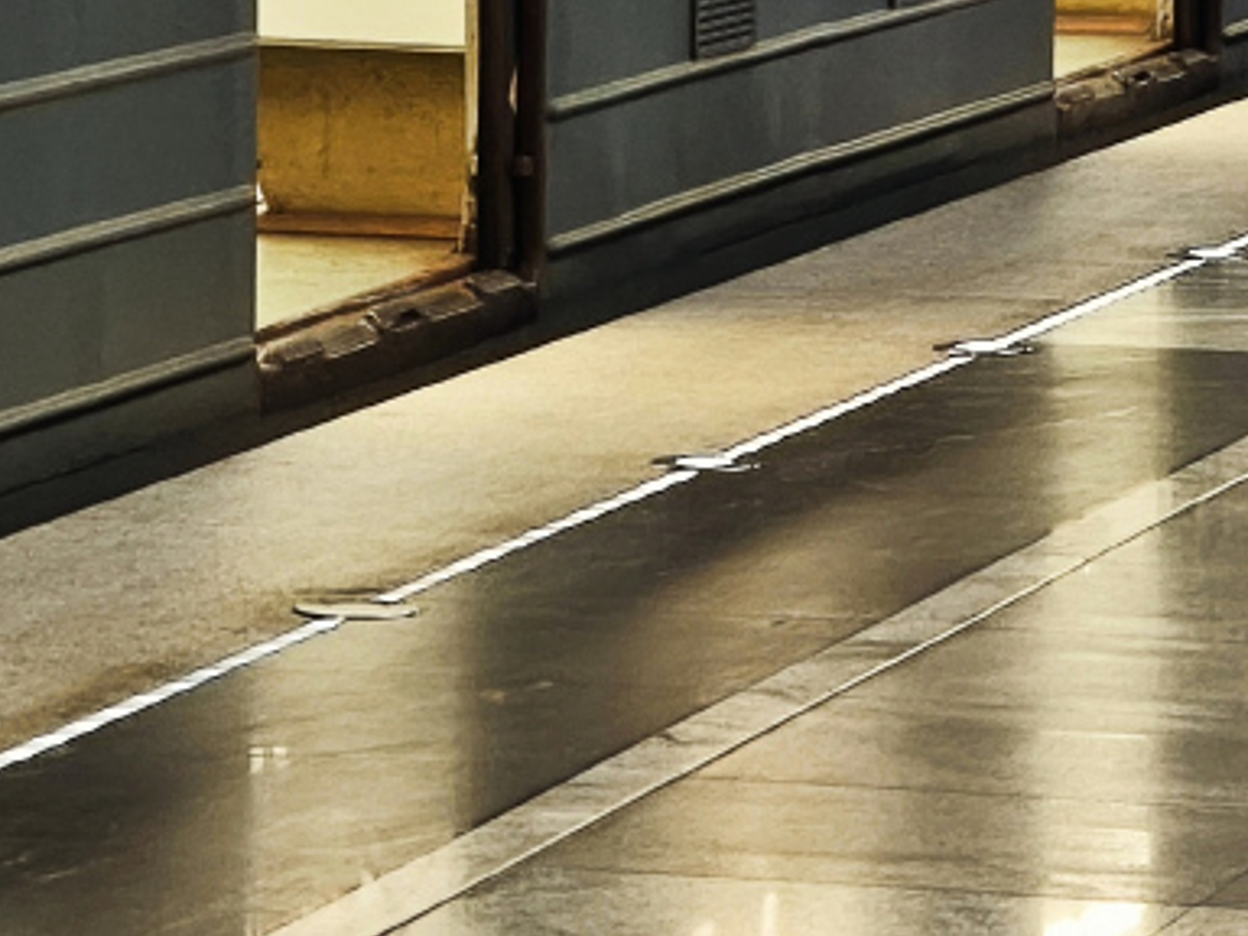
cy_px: -603
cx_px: 699
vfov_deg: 5.4
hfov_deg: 7.3
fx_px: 9770
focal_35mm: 271
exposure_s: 1/50
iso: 1600
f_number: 2
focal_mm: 8.8
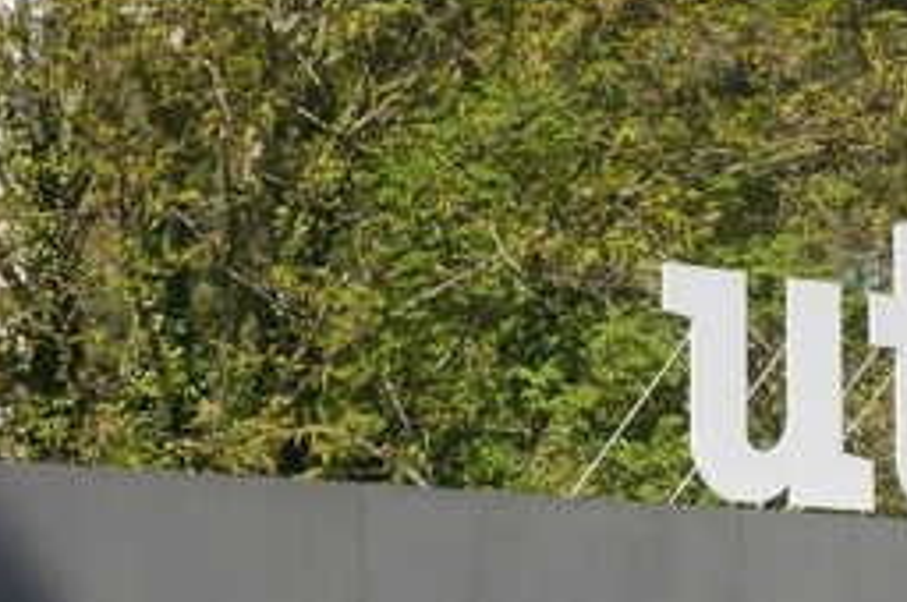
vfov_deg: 8.3
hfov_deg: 12.5
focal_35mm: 164
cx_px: 691
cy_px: 305
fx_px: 4127
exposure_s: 1/320
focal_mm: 70
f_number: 9
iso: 200
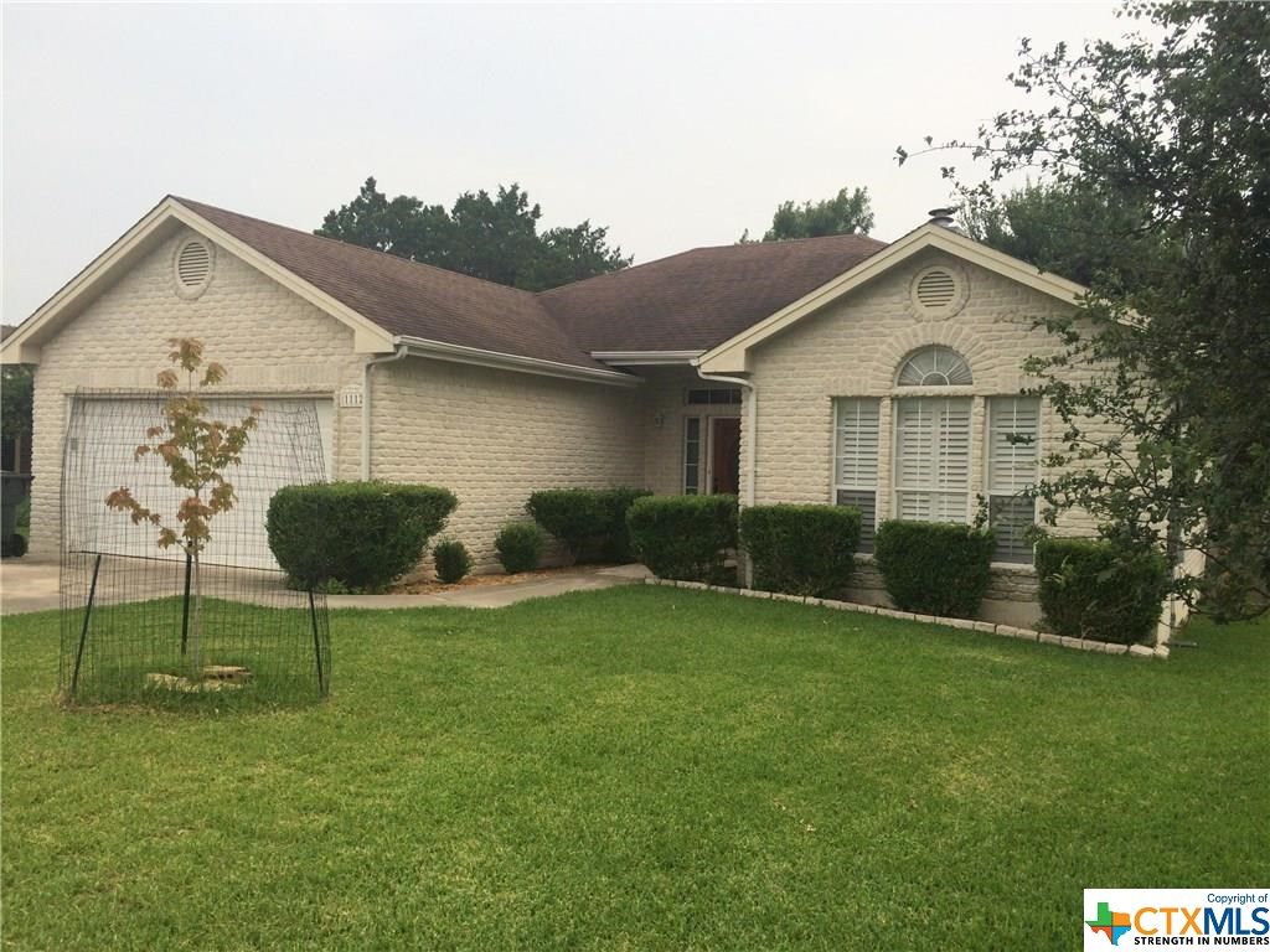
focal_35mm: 29
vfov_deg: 48.2
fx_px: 1064
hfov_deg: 61.7
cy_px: 476
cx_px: 635
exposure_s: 1/2160
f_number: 2.2
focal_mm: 4.15
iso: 64
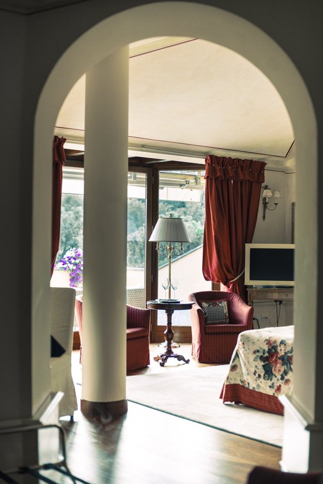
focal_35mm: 50
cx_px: 162
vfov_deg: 39.6
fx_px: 672
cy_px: 242
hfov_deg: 27.0
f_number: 2.2
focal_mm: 50
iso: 280
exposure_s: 1/50
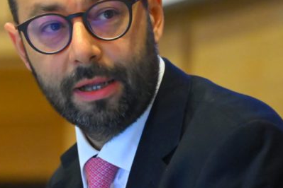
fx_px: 4111
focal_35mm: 523
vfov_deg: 2.6
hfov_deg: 3.9
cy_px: 49
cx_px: 145
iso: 20000
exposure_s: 1/160
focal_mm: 300
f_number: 5.6
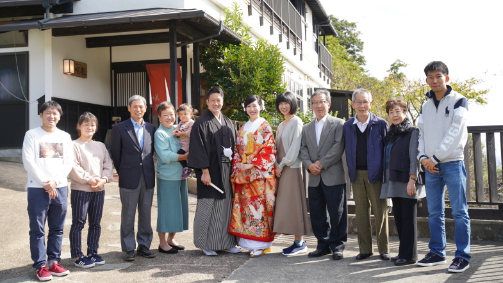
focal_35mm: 48
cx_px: 249
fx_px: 640
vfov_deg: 24.9
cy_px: 126
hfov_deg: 42.9
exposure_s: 1/1000
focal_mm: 45
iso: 400
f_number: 4.5
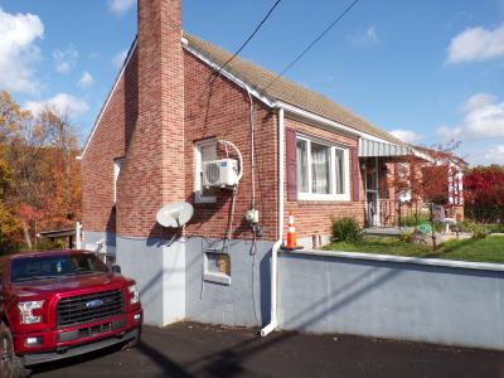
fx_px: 349
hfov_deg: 71.6
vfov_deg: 56.8
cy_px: 189
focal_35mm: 24
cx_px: 252
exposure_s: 1/320
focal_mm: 4.3
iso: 80
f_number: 5.8
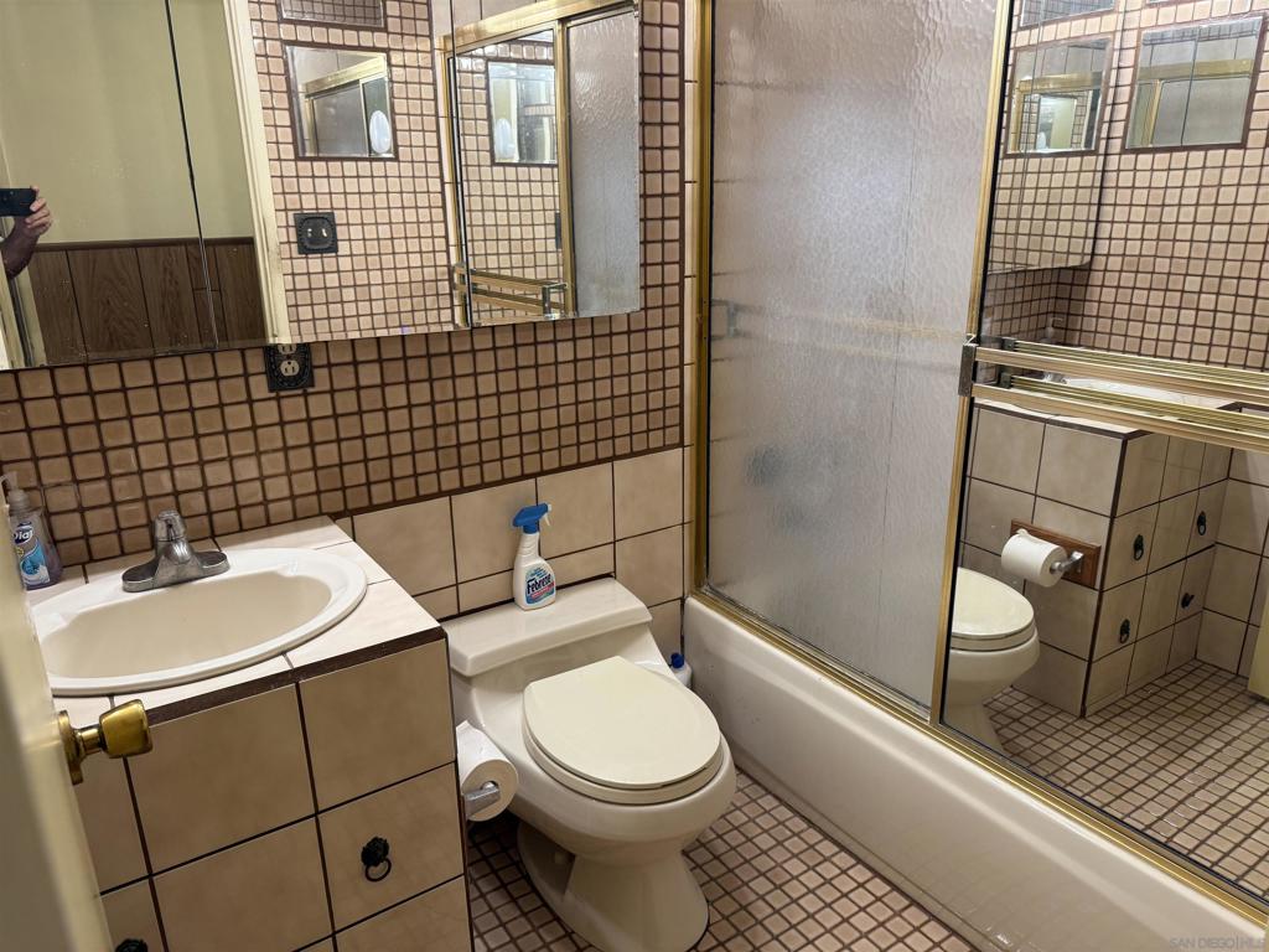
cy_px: 476
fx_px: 880
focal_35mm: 24
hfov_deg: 71.6
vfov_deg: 56.8
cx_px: 634
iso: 160
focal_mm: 6.76
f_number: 1.78
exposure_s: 1/60
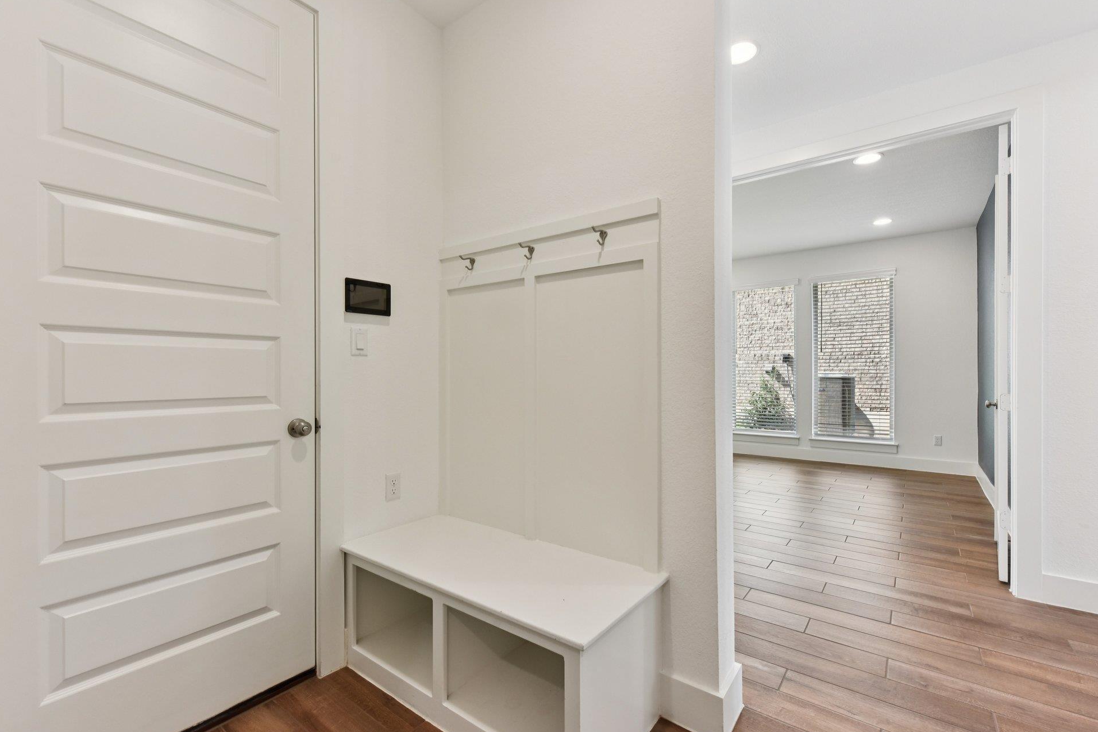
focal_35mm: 15
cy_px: 376
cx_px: 565
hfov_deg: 100.4
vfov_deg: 77.3
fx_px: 457
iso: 800
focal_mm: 14
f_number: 8
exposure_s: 1/60
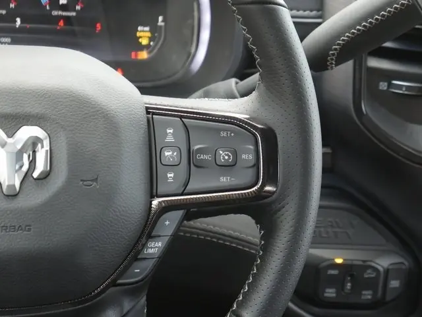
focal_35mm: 84
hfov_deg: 23.3
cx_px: 211
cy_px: 158
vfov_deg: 17.6
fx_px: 1025
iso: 1600
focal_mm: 42
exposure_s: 1/100
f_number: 5.6
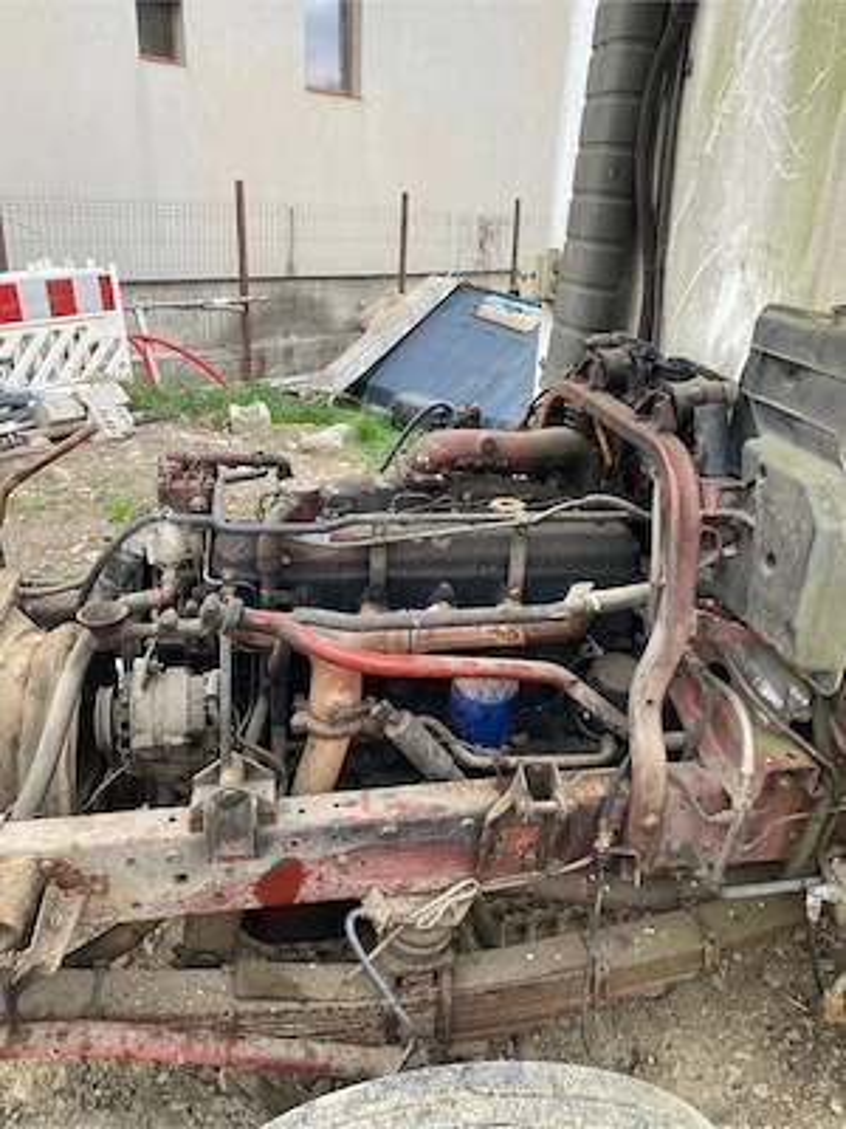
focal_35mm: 26
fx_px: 847
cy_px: 564
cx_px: 423
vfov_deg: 67.3
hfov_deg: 53.1
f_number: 1.8
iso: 80
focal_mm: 4.25
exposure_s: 1/121
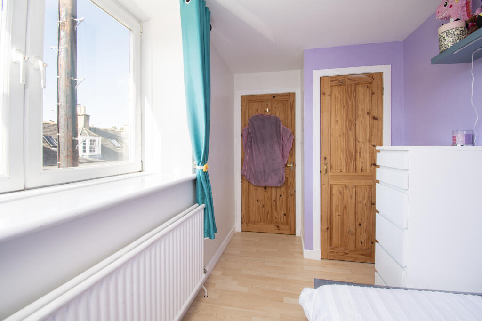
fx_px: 201
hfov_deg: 100.4
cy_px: 160
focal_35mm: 15
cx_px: 241
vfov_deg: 77.3
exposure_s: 1/25
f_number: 8
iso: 250
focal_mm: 10
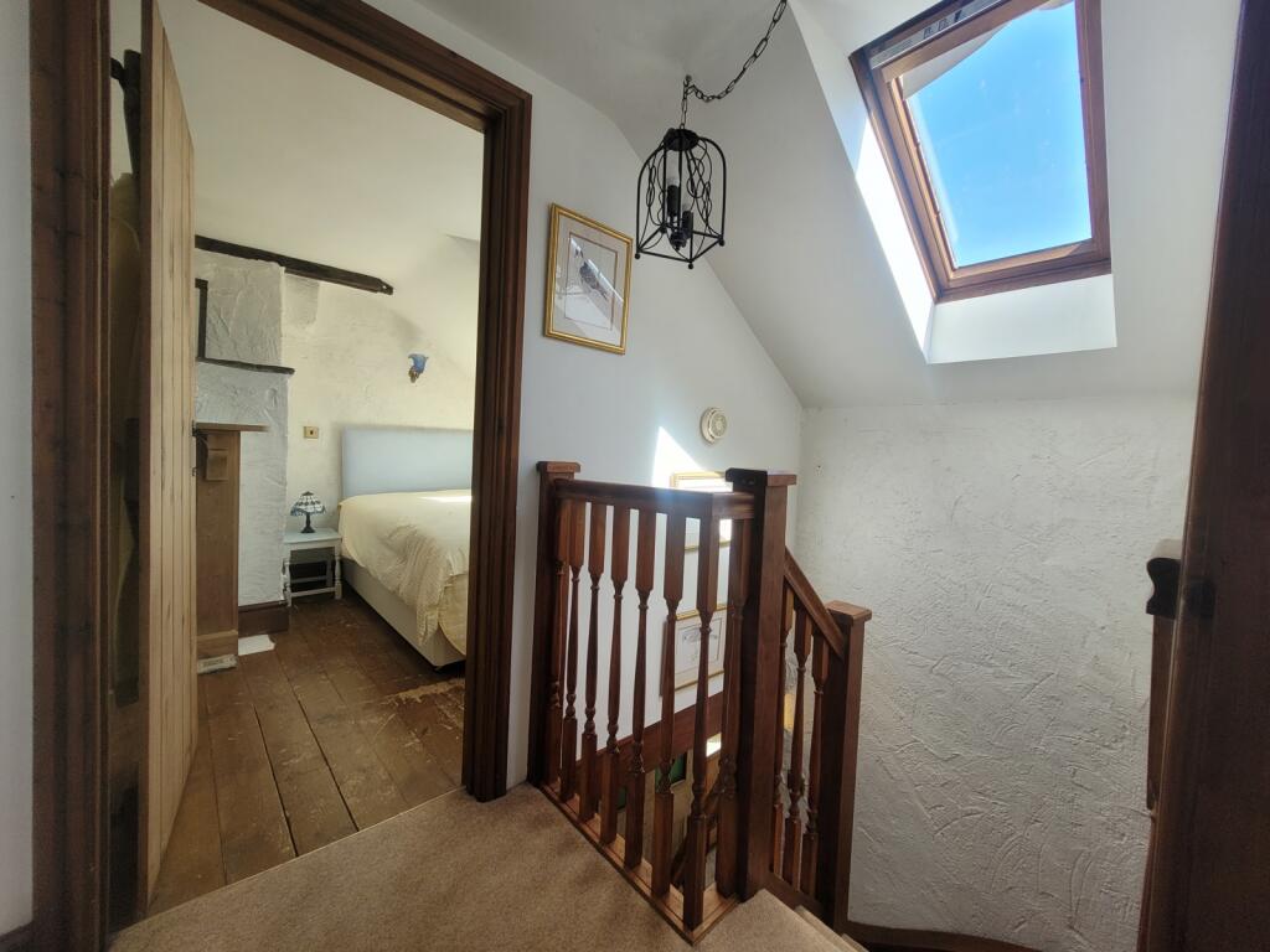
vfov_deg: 89.9
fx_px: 477
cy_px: 476
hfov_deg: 106.2
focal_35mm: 13
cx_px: 635
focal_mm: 1.74
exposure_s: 1/145
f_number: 2.2
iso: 40
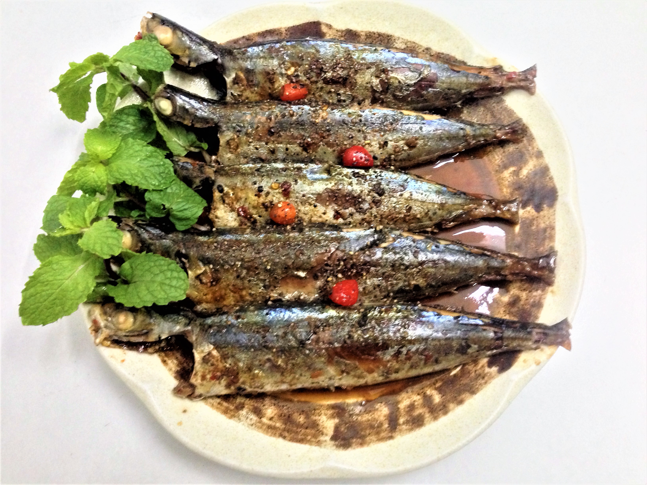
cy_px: 242
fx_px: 617
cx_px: 324
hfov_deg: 55.4
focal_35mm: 33
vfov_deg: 42.9
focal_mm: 4.12
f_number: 2.4
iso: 400
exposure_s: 1/17
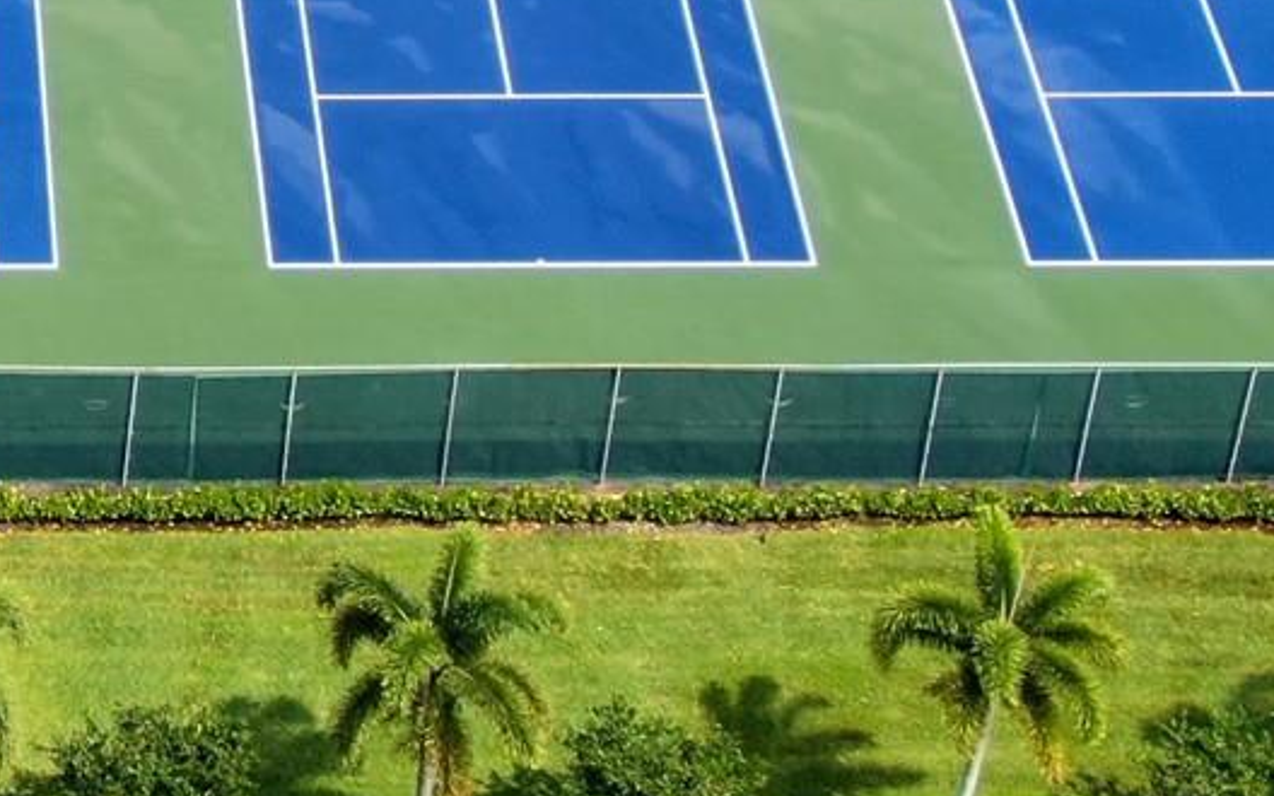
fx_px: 5139
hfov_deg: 13.7
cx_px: -338
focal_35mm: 148
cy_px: 10
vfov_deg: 8.8
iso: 100
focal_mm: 6.21
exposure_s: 1/400
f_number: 3.3
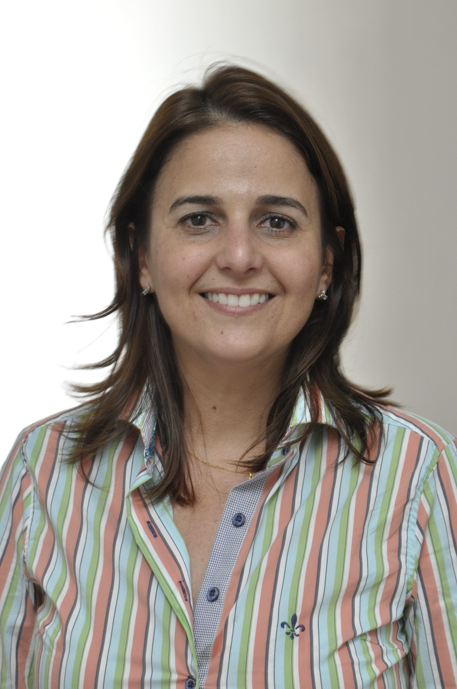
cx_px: 228
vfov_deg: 13.1
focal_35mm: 158
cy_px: 344
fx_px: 3007
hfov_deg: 8.7
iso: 800
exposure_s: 1/40
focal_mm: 105
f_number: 5.6
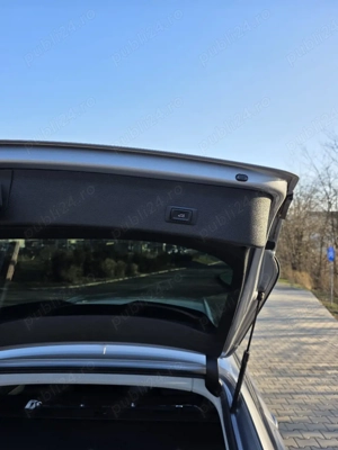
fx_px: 299
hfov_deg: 58.9
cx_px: 169
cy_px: 225
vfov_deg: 73.9
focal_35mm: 23
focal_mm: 6.3
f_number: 1.7
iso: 80
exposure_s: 1/1429
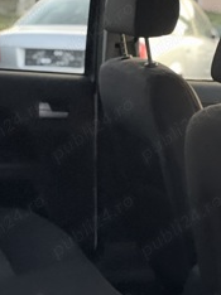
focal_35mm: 89
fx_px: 759
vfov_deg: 21.7
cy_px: 247
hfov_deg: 16.5
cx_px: 48
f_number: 2
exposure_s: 1/15
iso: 2000
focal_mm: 6
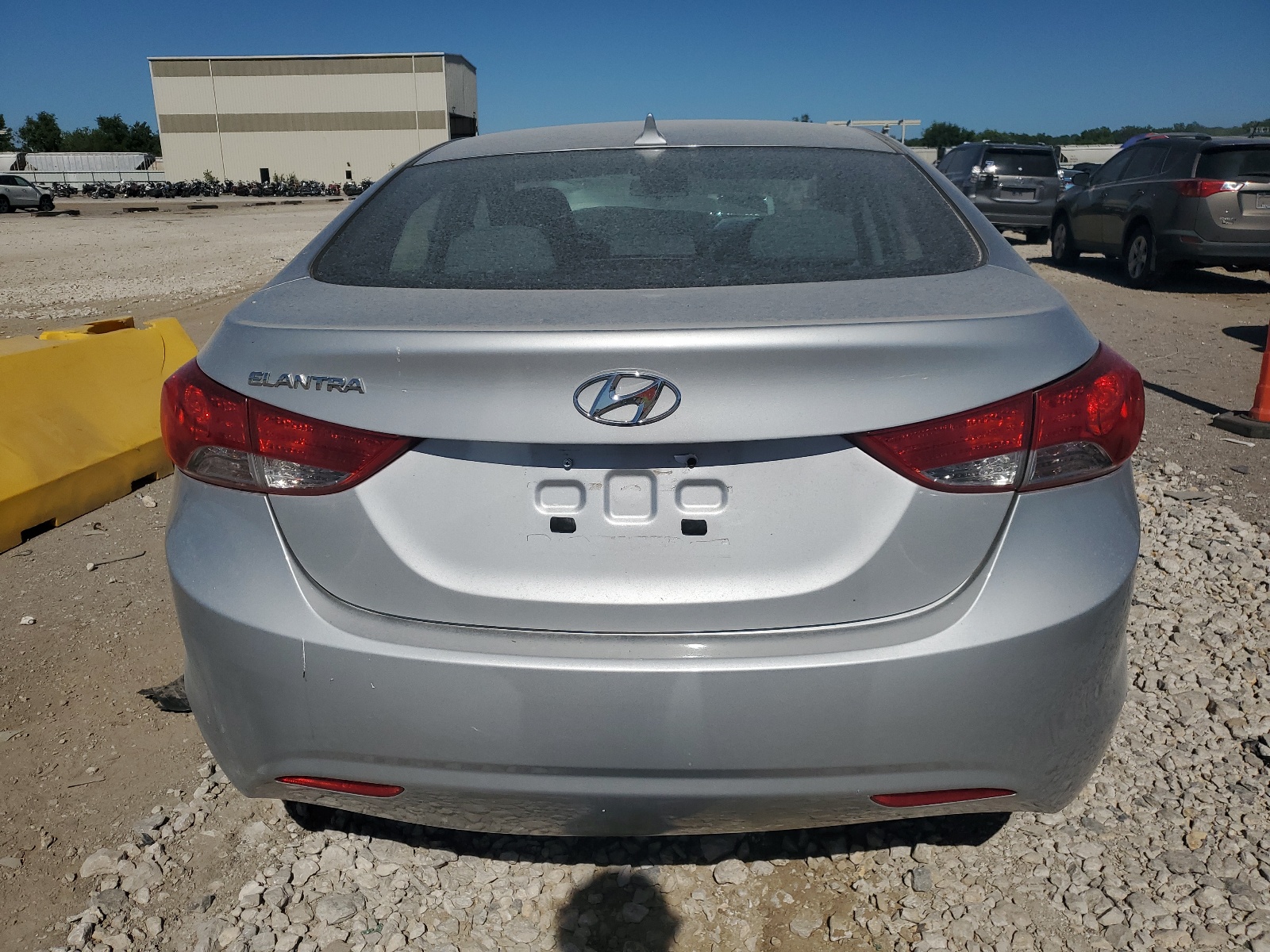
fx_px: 954
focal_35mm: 26
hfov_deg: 67.3
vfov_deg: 53.1
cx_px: 635
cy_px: 476
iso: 52
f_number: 1.5
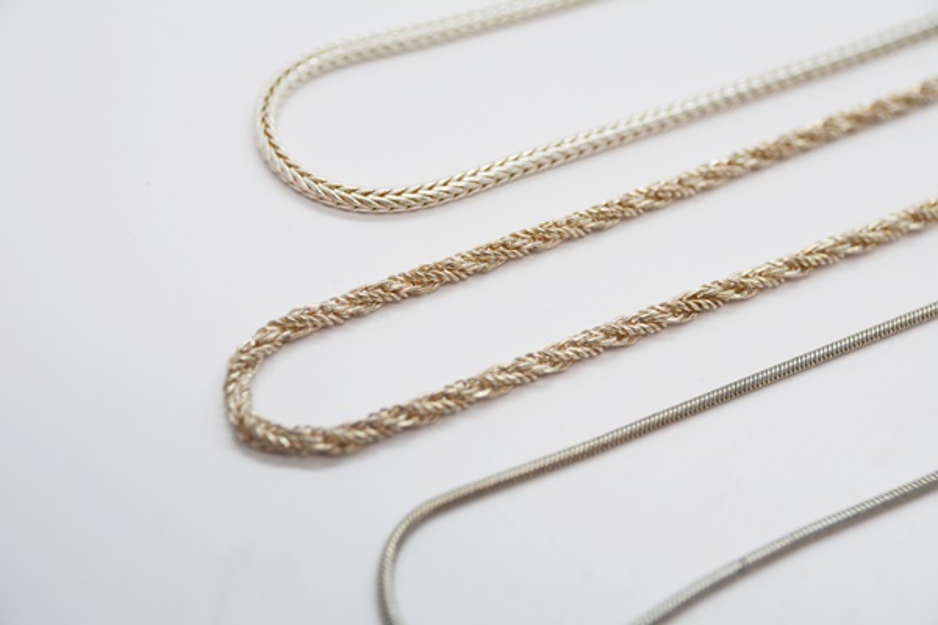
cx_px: 469
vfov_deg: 40.0
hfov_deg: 57.2
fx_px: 860
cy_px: 312
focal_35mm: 33
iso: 200
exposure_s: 1/160
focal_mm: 22
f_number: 6.3
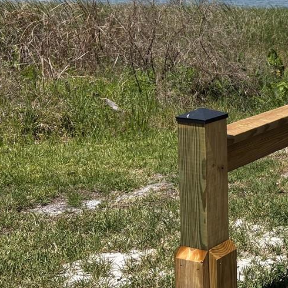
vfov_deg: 22.7
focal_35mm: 75
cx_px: 387
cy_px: 57
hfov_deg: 20.7
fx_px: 706
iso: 50
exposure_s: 1/4950
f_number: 1.6
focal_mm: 5.96
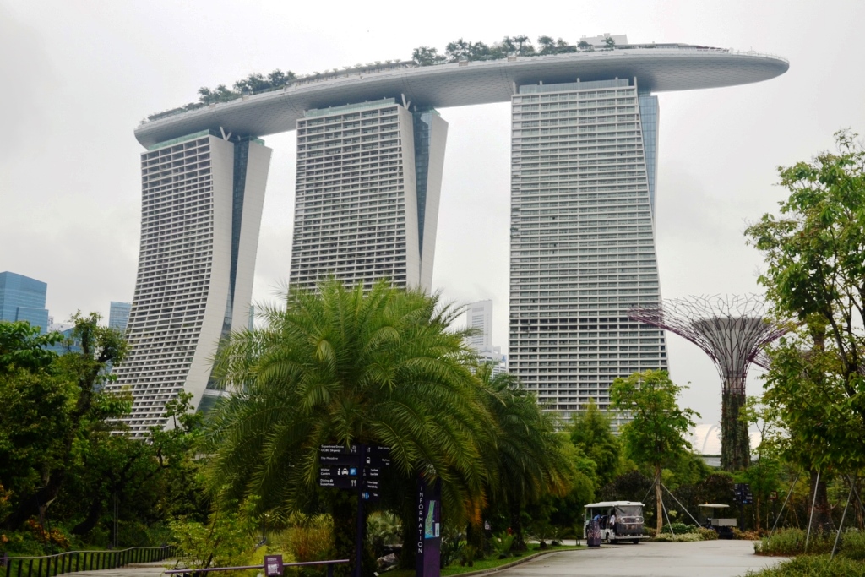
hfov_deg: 49.5
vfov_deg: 34.2
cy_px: 288
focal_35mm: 39
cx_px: 432
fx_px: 937
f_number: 7.1
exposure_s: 1/200
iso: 200
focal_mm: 26
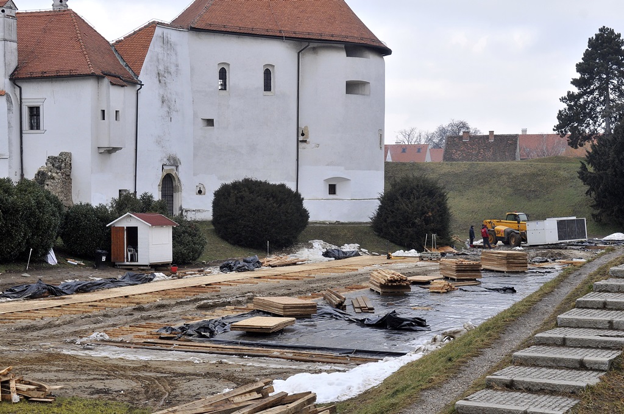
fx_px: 1143
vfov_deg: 20.6
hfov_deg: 30.5
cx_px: 312
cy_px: 207
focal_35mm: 66
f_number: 7.1
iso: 640
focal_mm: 44
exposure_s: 1/400
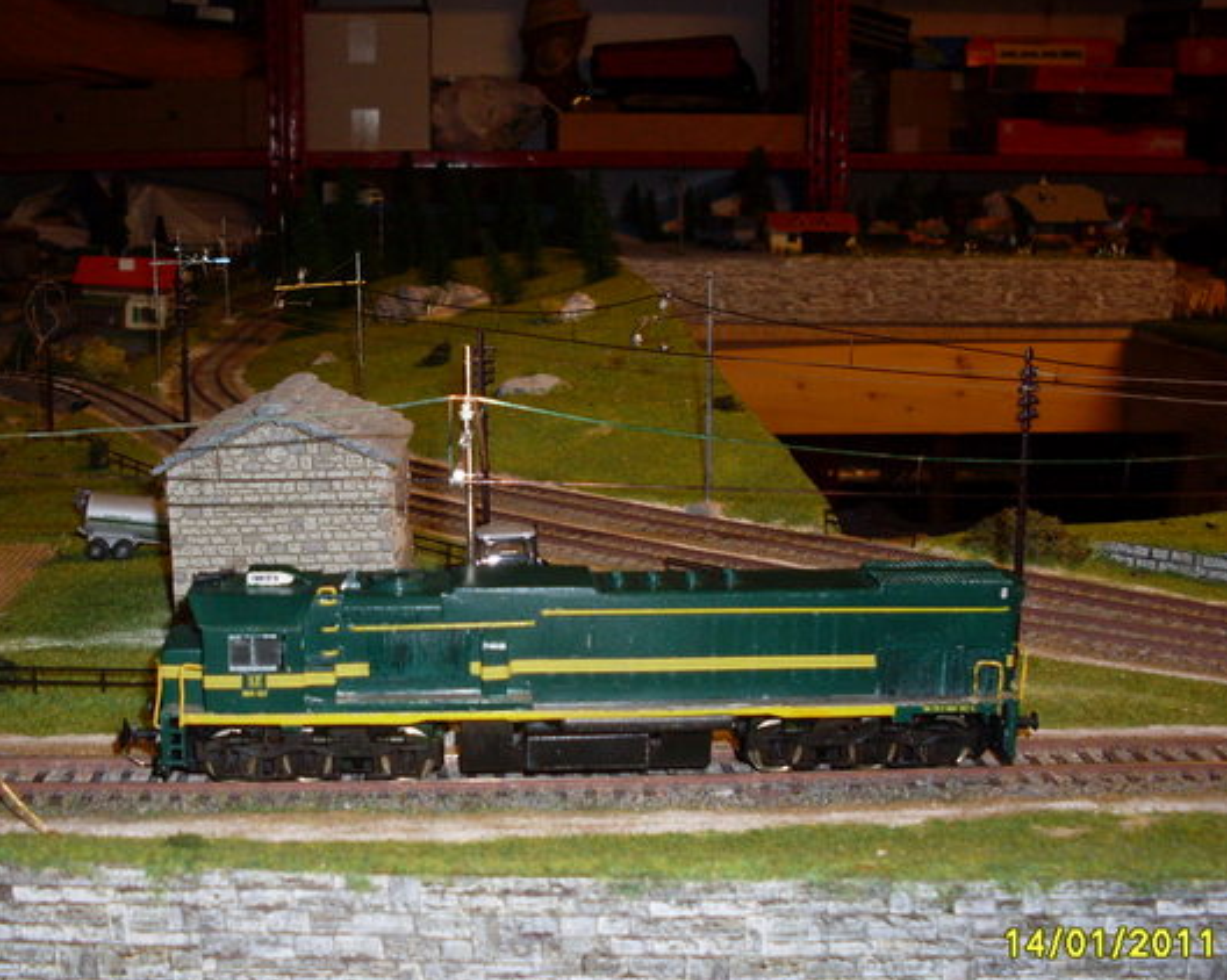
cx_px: 555
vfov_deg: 33.4
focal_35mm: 45
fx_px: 1634
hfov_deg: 41.1
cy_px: 495
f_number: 2.8
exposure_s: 1/45
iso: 100
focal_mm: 6.3
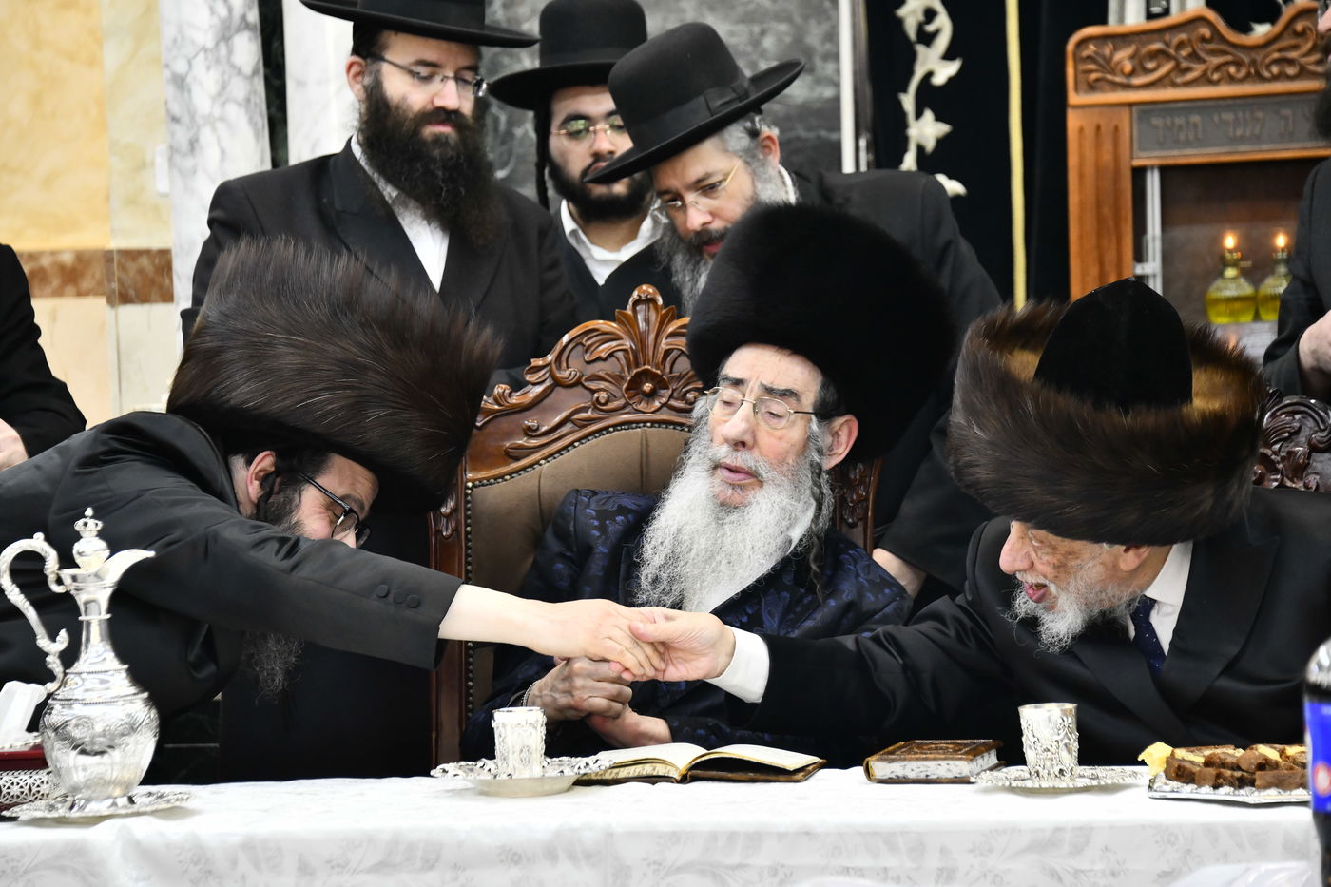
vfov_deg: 9.1
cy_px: 444
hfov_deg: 13.7
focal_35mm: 150
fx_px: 5545
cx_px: 666
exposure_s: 1/200
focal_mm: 150
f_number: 5.6
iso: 1600
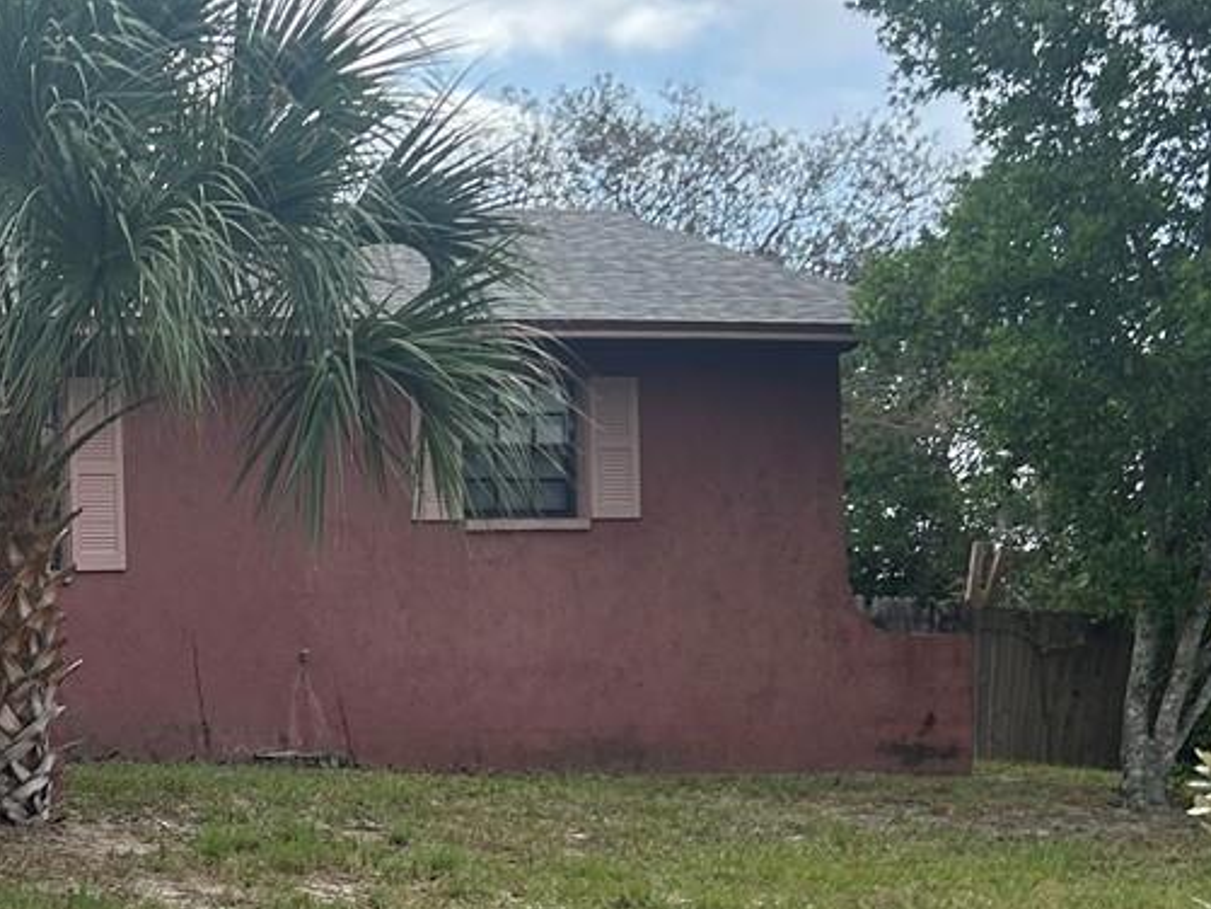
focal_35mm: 83
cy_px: 783
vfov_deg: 17.6
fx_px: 2904
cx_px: -363
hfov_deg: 21.3
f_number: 1.5
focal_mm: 5.7
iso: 50
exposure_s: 1/2299
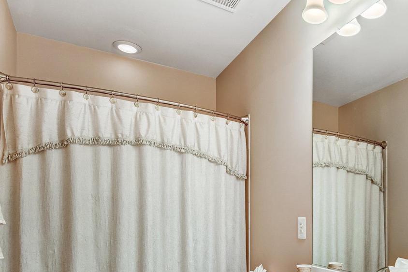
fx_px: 329
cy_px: 217
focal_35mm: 29
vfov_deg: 43.0
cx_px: 309
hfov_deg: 60.0
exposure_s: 1/30
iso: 400
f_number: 8
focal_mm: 17
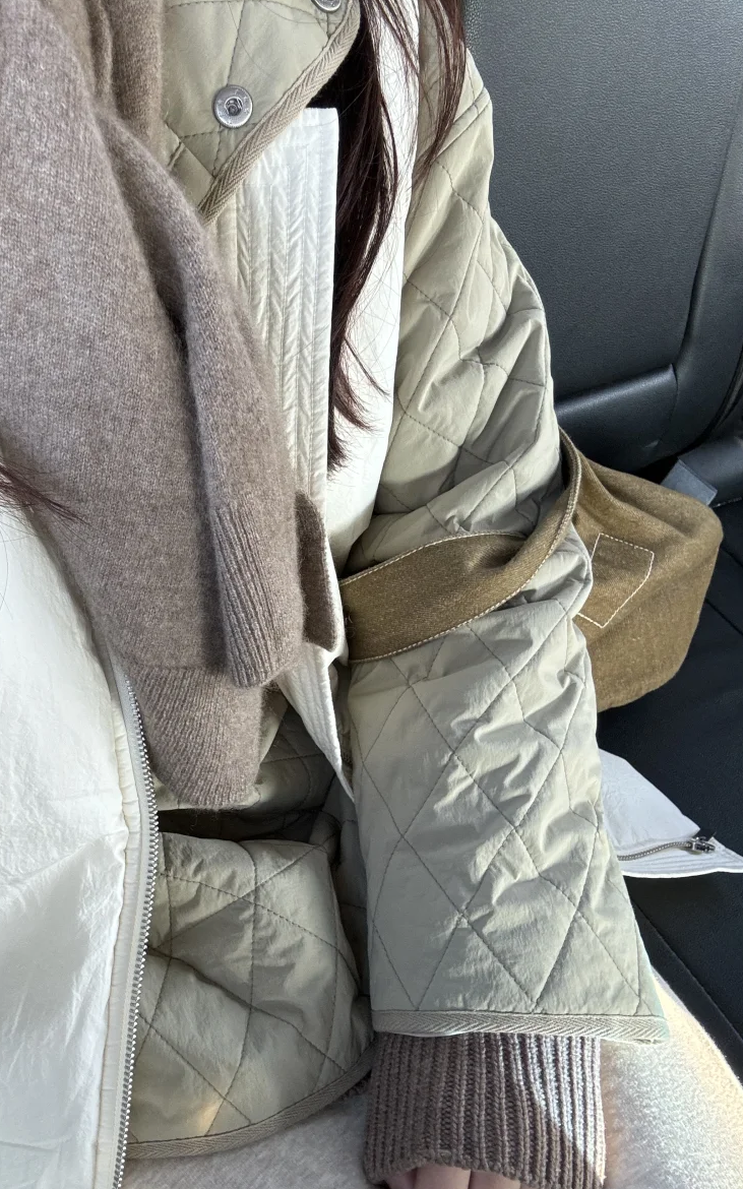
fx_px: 972
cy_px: 607
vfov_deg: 62.9
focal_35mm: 30
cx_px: 201
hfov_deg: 40.8
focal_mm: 2.69
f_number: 1.9
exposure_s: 1/121
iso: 80
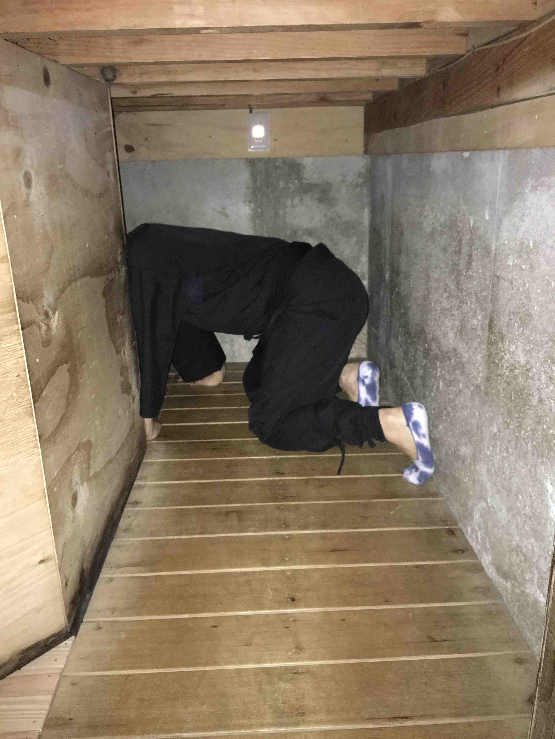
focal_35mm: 29
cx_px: 278
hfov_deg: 48.2
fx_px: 620
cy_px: 370
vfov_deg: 61.7
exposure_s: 1/16
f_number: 2.2
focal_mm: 4.15
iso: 320
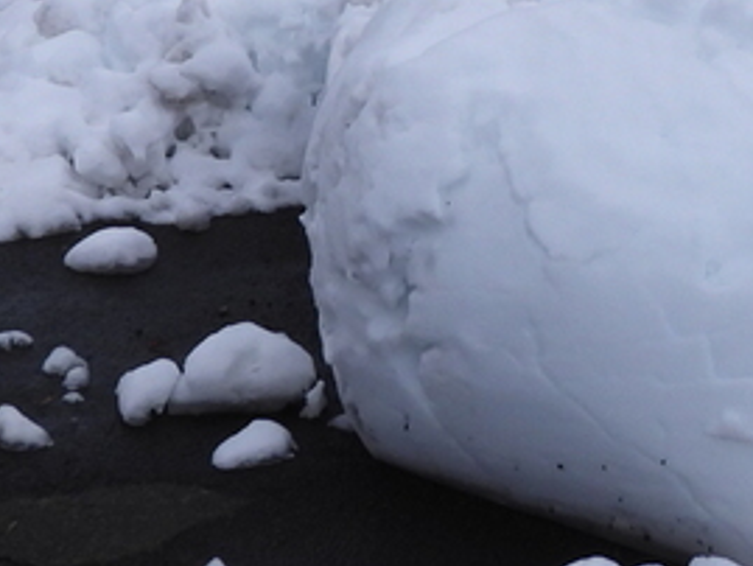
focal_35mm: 114
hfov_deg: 17.2
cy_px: -356
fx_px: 2481
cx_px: 549
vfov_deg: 12.2
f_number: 2.8
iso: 100
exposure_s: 1/1600
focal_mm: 4.3
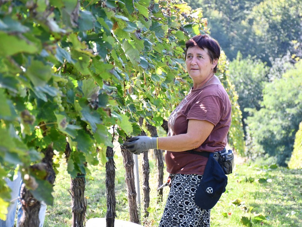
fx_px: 1064
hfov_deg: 16.1
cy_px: 114
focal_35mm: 122
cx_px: 152
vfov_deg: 12.1
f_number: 5
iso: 800
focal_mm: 75
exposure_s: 1/500
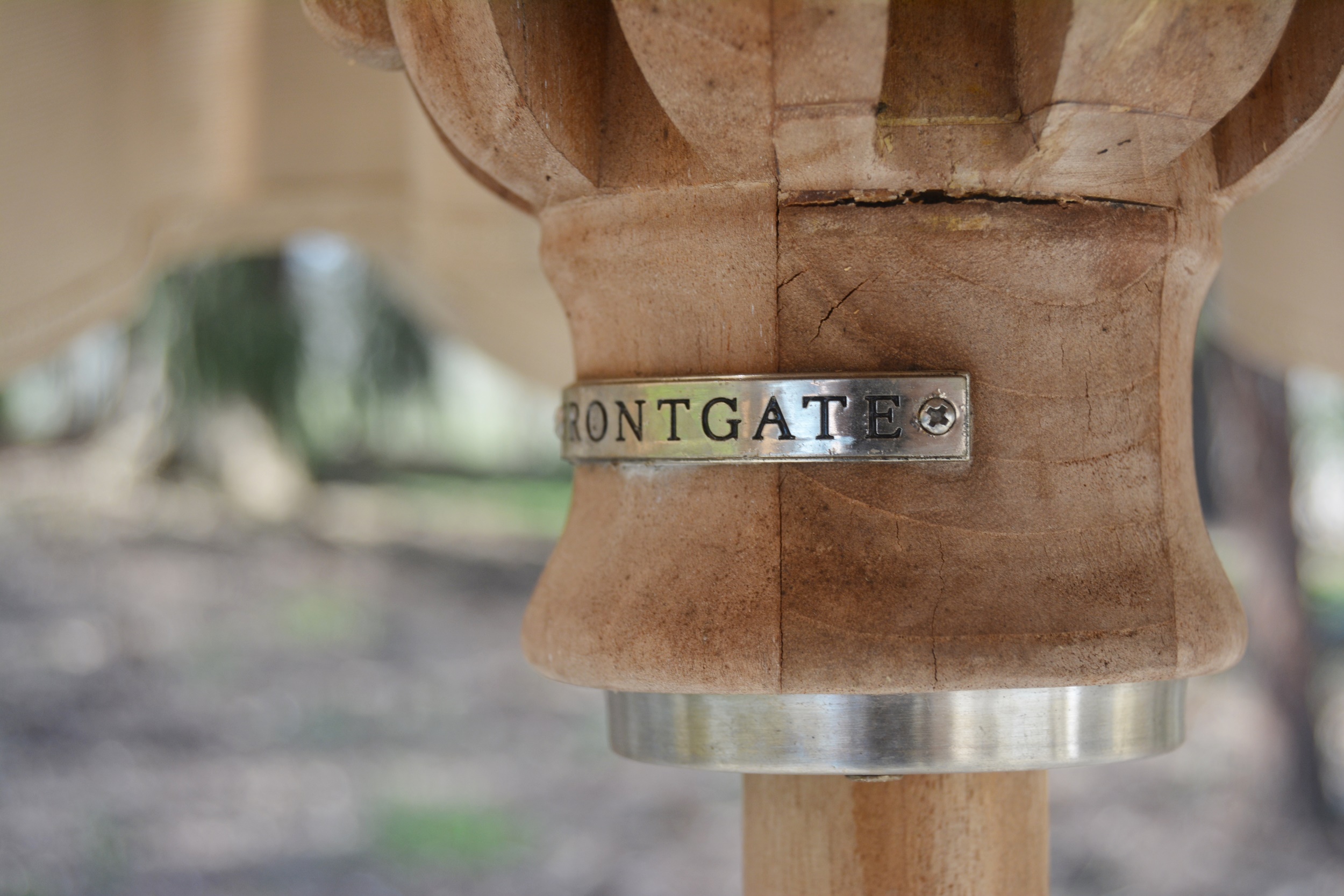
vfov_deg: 22.6
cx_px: 672
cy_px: 448
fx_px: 2240
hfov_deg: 33.4
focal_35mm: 60
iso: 200
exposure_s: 1/160
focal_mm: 40
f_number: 6.3
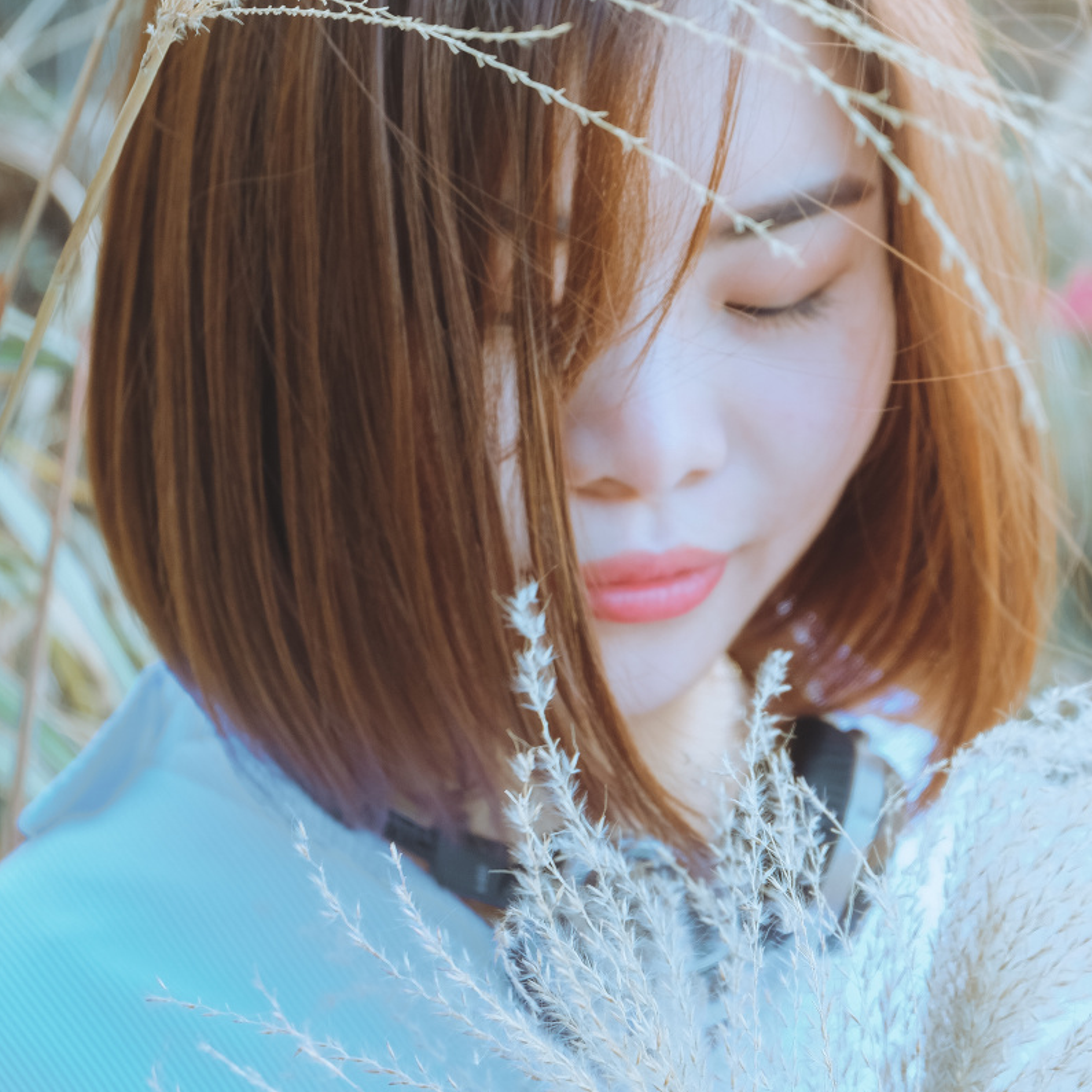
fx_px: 2748
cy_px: 420
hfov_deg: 22.5
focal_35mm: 77
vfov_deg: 22.4
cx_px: 544
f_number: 5.3
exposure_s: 1/60
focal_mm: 40.2
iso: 640
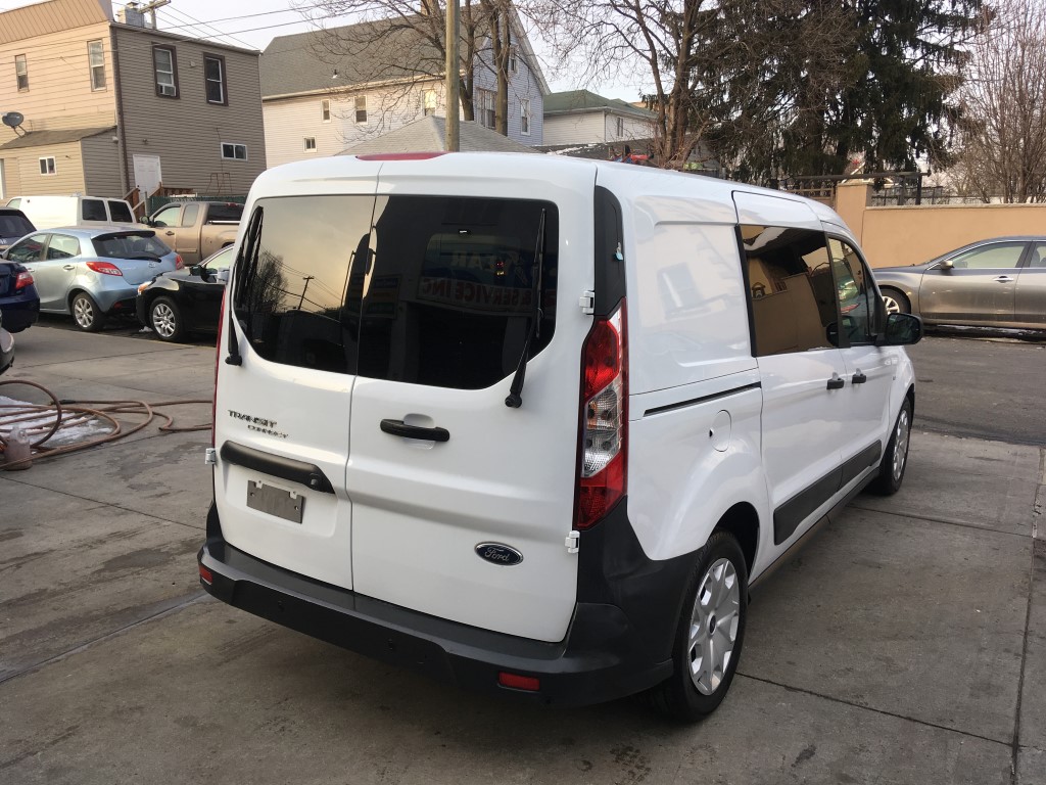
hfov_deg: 61.7
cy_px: 392
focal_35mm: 29
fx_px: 876
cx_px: 523
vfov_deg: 48.2
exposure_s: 1/197
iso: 25
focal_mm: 4.15
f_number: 2.2
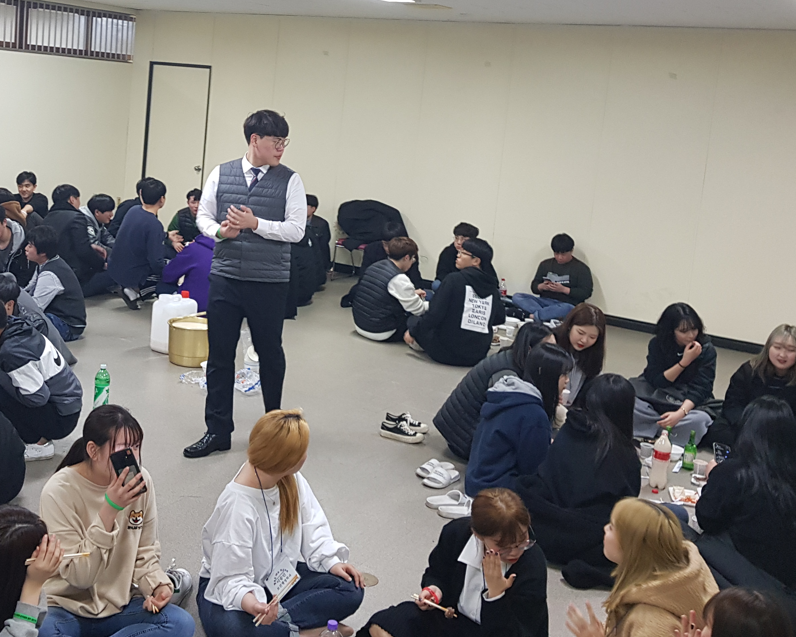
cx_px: 232
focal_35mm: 43
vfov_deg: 34.6
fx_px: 1013
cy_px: 222
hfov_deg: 42.0
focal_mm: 4.3
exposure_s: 1/40
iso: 160
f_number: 1.7
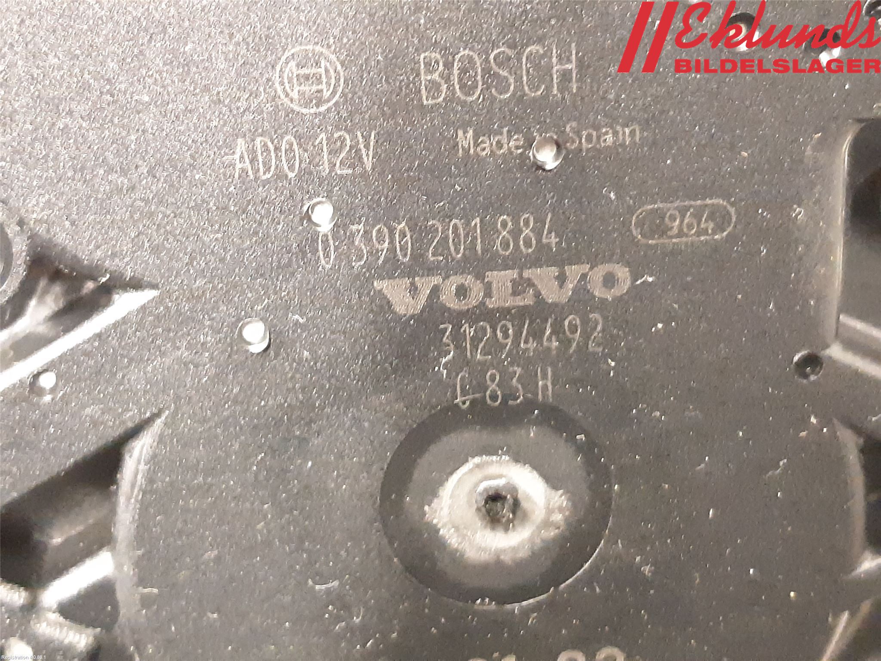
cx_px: 440
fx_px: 662
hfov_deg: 67.3
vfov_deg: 53.1
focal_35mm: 26
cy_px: 330
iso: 1000
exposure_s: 1/10
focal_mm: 3.93
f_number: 1.7
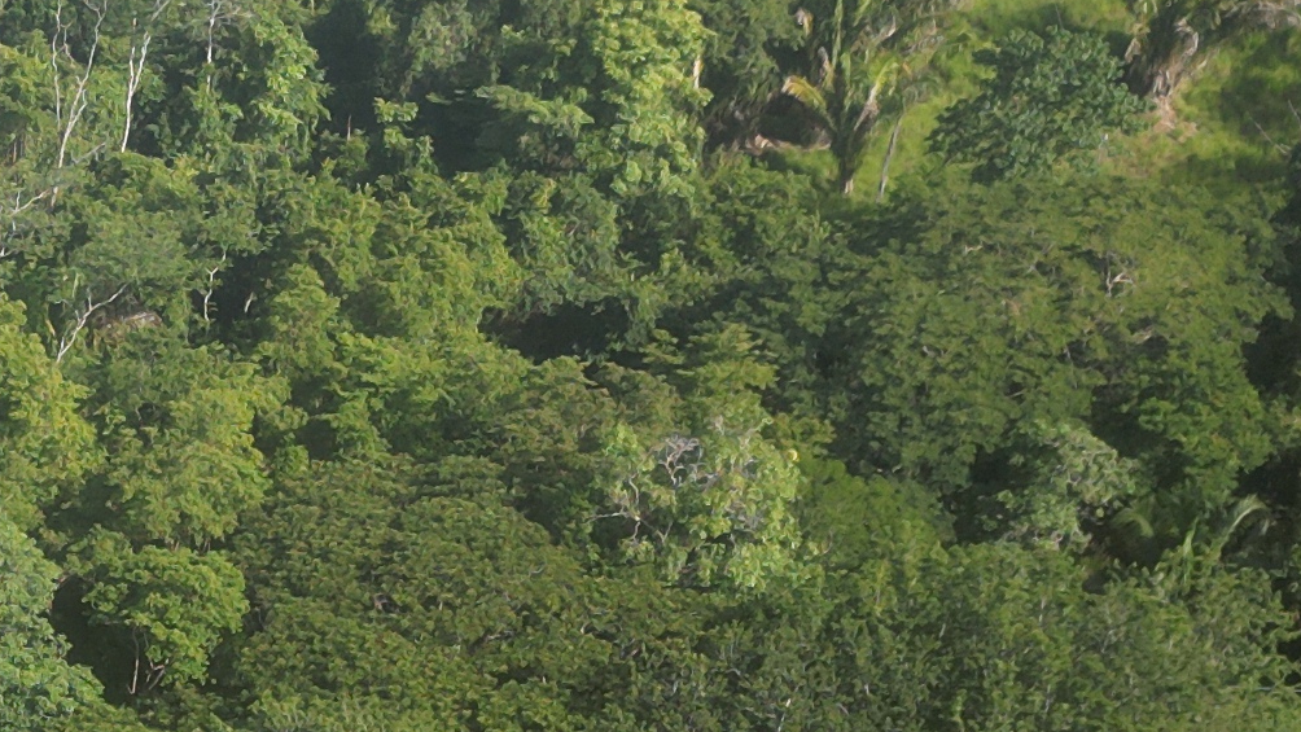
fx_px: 3623
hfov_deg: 19.2
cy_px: 1134
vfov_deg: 11.1
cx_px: -268
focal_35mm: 105
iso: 100
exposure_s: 1/1250
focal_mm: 6.72
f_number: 1.7
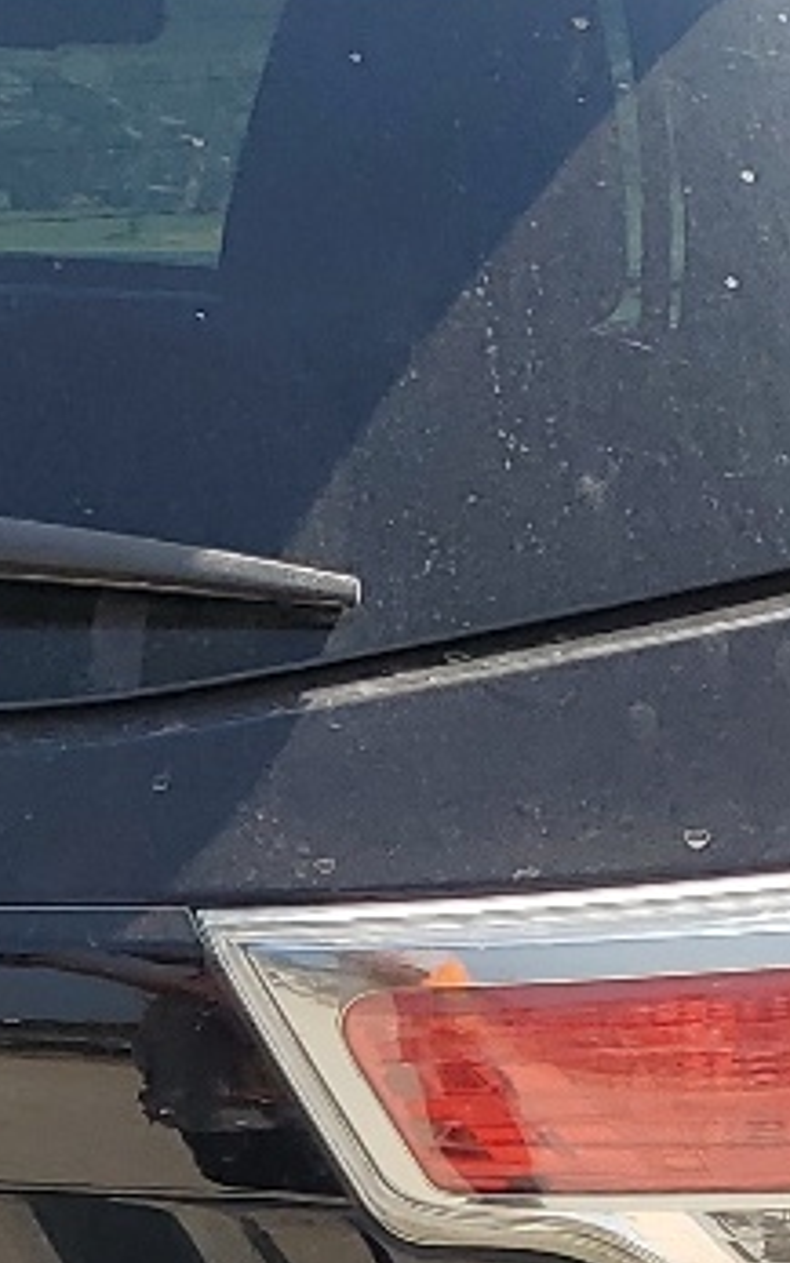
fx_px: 4373
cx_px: -641
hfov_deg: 9.8
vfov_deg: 16.2
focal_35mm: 127
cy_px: 1154
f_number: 1.5
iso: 50
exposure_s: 1/3333
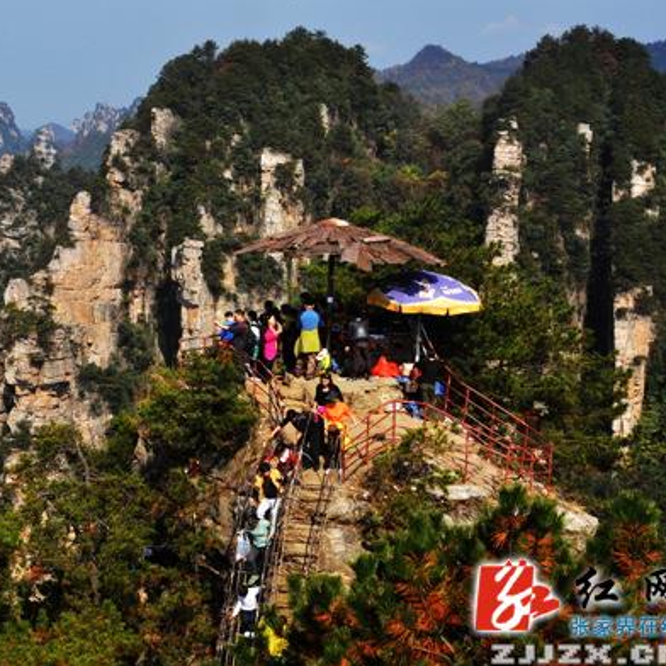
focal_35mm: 74
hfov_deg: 23.2
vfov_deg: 23.4
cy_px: 333
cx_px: 199
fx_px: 1611
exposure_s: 1/125
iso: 200
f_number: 22
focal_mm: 38
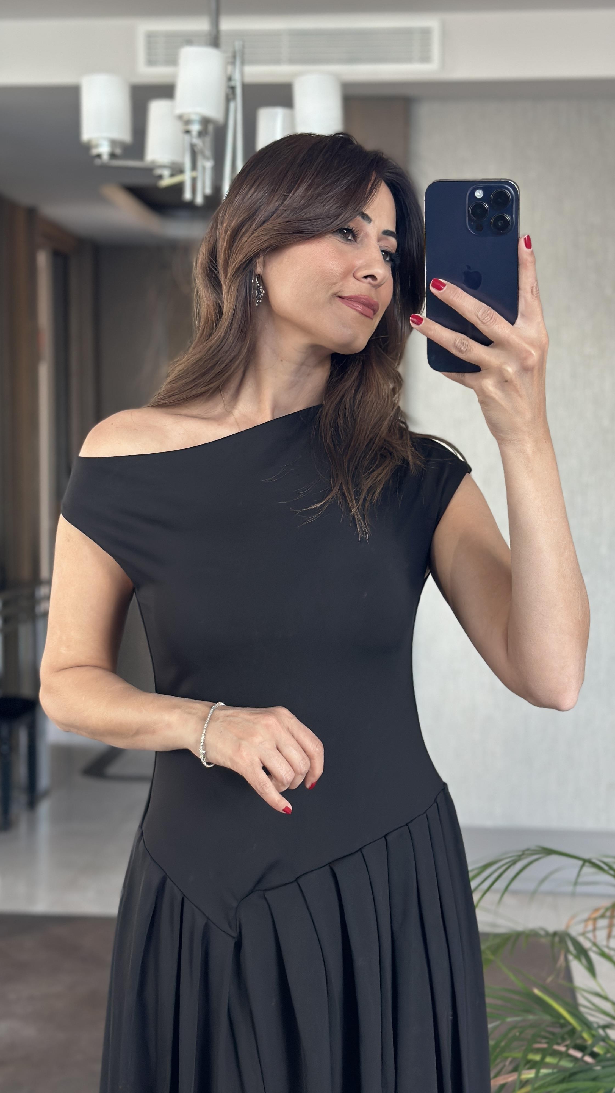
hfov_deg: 22.6
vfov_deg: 39.2
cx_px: 297
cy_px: 540
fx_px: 1536
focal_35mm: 53
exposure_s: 1/60
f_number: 1.78
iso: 200
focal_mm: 6.86
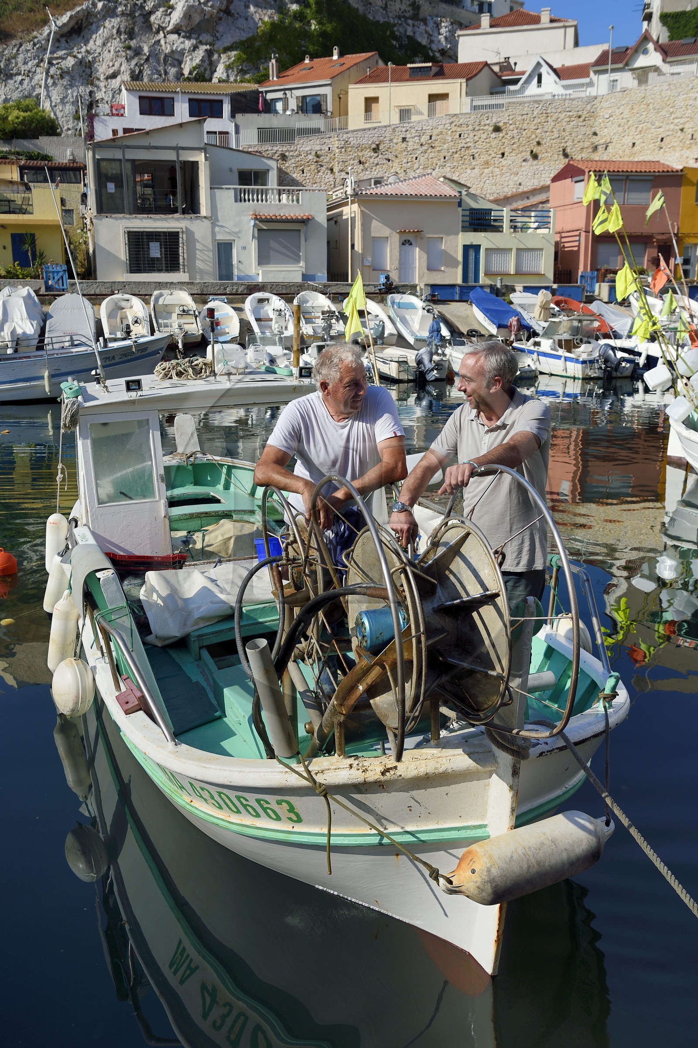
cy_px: 524
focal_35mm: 34
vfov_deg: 55.8
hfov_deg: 38.9
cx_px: 349
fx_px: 990
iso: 200
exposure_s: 1/640
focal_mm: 34
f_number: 9
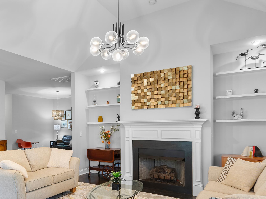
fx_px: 200
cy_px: 132
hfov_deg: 65.1
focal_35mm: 26
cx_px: 83
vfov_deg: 52.1
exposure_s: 1/1.25
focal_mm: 10
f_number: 4.5
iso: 100
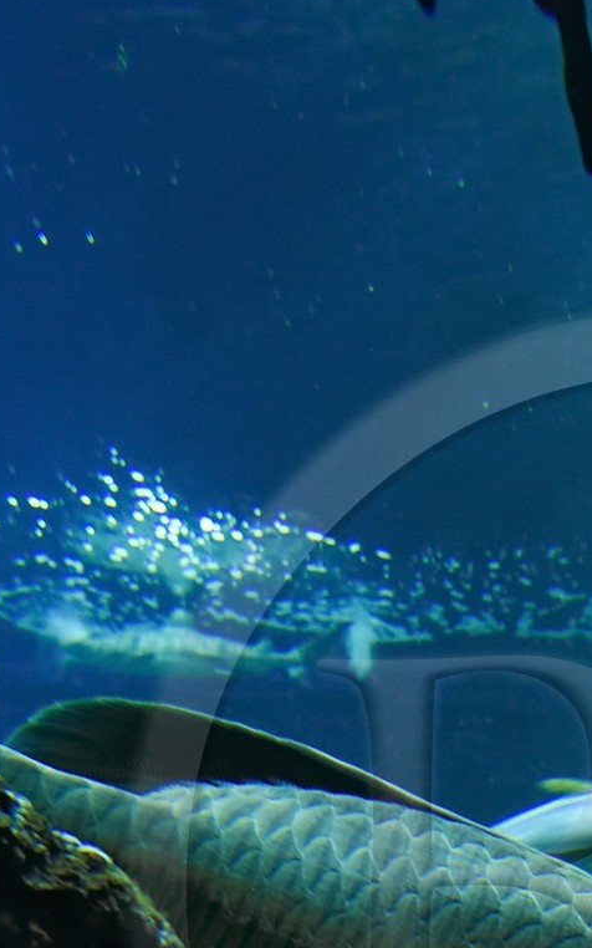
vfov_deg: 22.4
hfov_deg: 14.1
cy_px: 890
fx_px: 2324
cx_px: 701
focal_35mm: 90
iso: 1600
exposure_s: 1/20
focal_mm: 28
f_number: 5.6
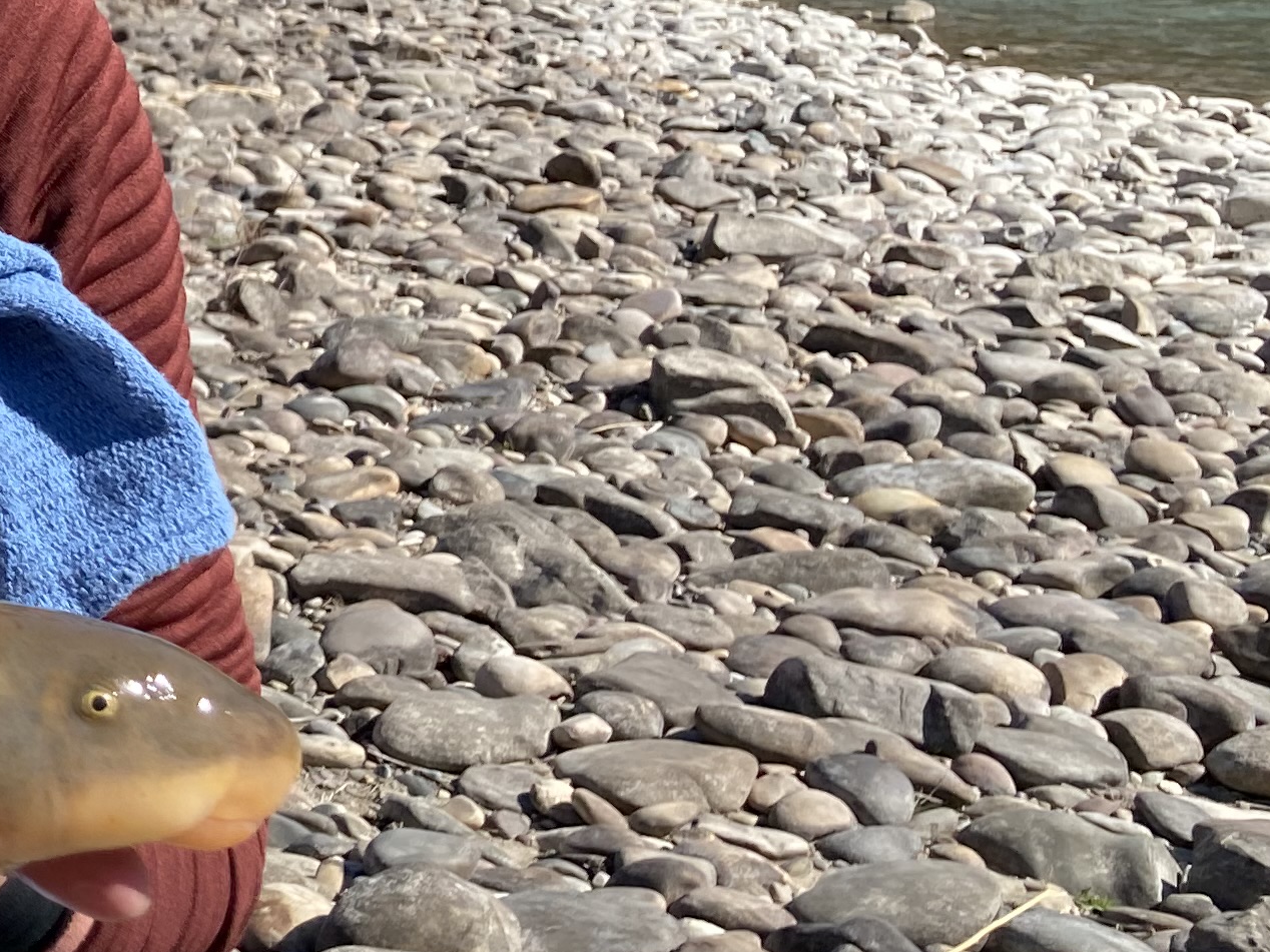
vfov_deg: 16.4
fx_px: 3265
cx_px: -705
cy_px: 118
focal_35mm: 89
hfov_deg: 19.0
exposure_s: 1/1116
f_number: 1.8
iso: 20
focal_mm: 3.99
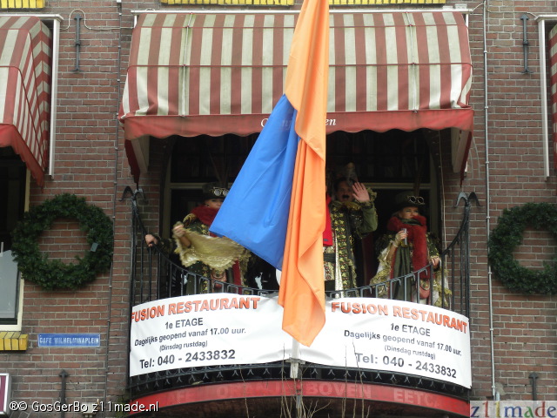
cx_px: 278
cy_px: 209
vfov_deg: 14.1
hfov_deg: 18.7
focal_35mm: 105
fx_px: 1690
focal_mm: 18.8
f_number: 4
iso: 78
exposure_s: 1/64.6
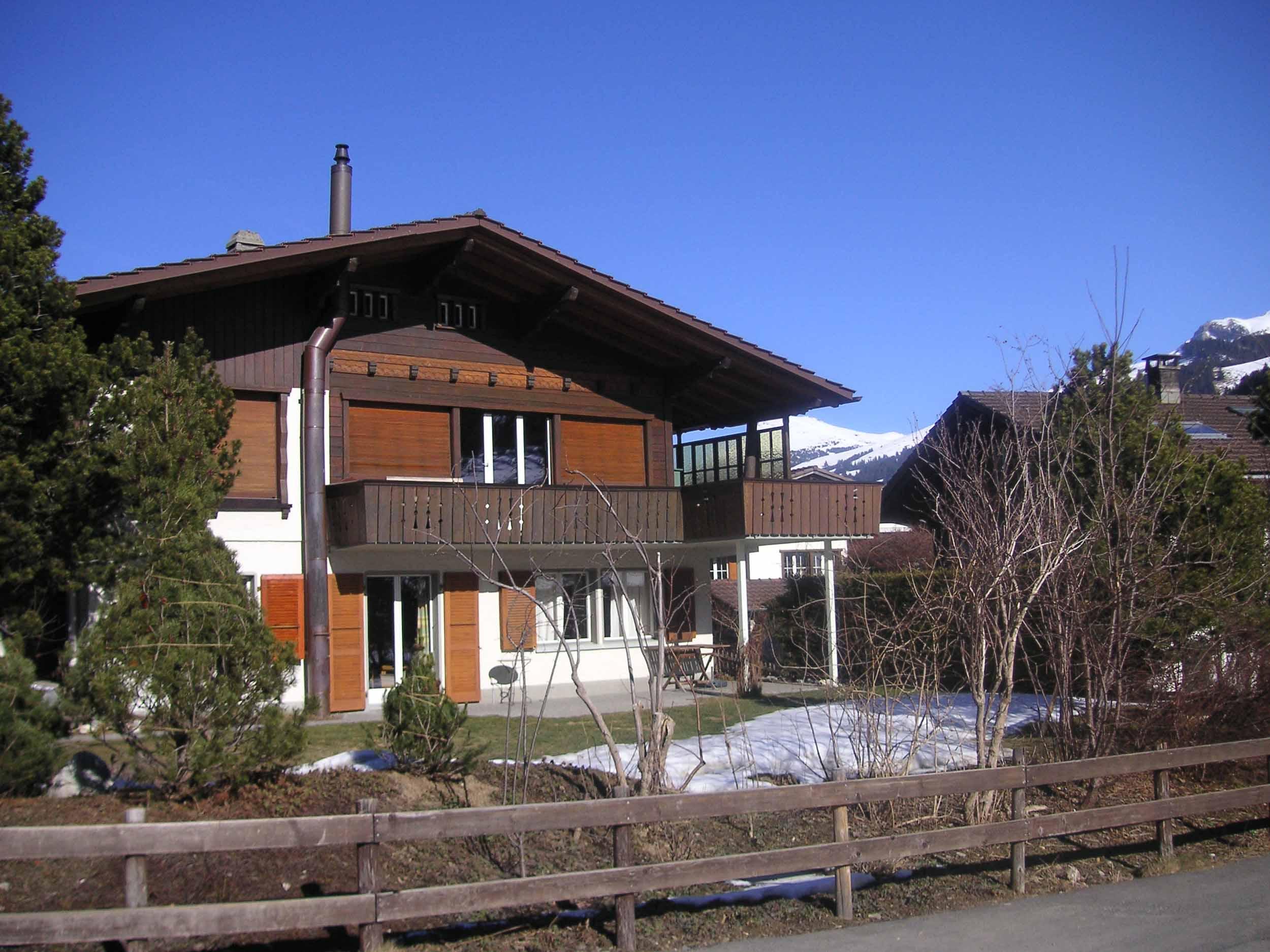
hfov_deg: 50.1
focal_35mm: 37
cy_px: 476
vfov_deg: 38.7
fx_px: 1357
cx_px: 635
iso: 50
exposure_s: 1/180
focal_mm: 6.1
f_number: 6.7
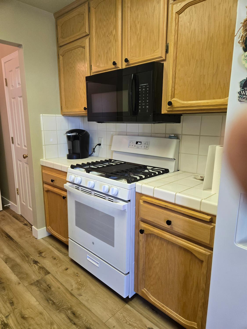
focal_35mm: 23
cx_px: 124
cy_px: 164
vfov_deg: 73.9
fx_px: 219
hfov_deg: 58.9
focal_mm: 5.4
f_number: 1.8
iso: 320
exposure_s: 1/120
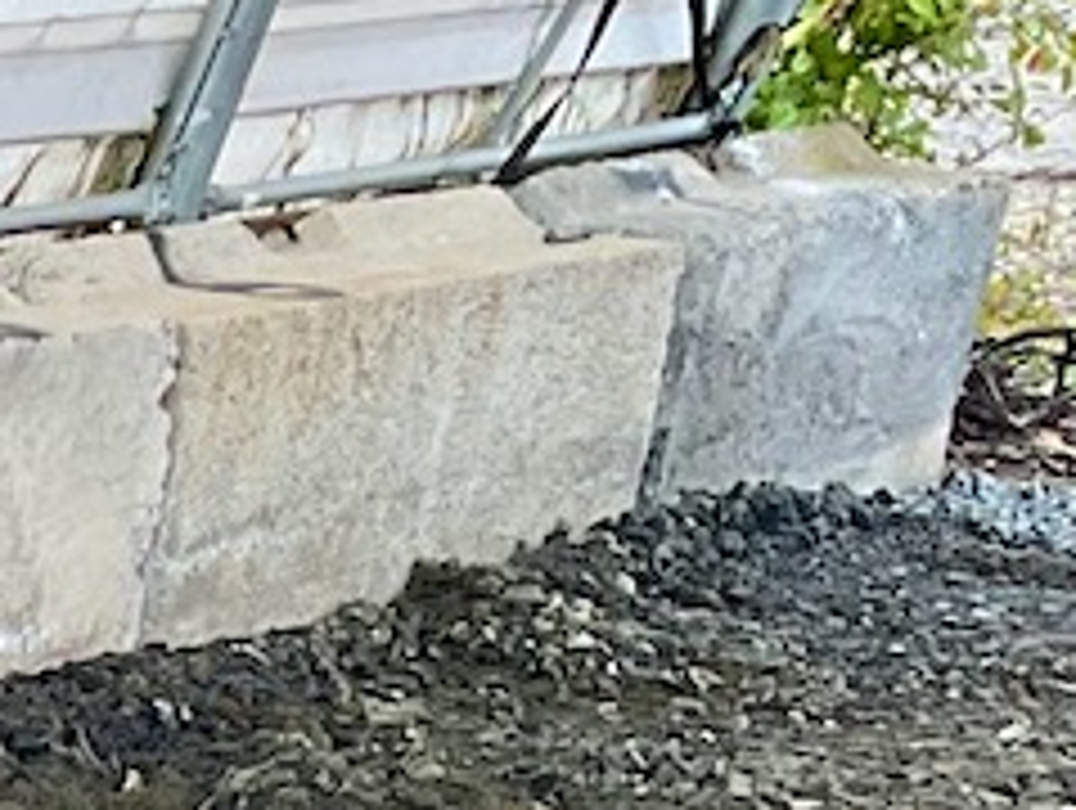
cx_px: -1801
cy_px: 1670
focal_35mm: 155
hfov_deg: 10.3
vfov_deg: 9.0
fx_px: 4825
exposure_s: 1/120
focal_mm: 3
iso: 50
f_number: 1.8
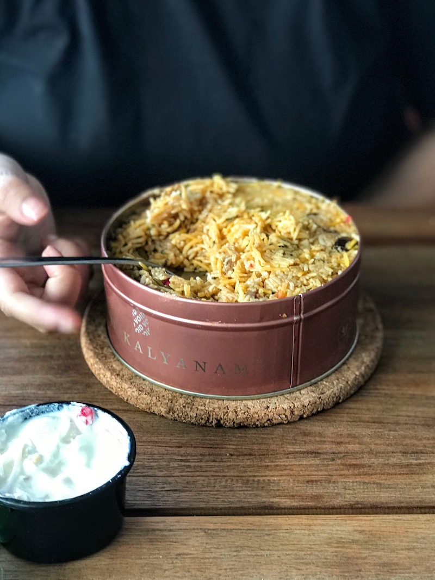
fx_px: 955
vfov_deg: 33.8
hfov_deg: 25.7
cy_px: 290
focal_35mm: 57
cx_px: 218
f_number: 2.8
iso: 250
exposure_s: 1/50
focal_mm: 6.6
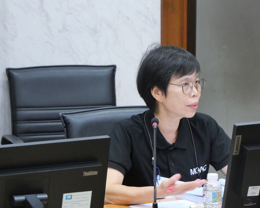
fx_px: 1316
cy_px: 121
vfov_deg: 9.0
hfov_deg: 11.3
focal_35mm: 171
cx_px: 178
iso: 3200
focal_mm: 60
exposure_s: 1/25
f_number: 5.6
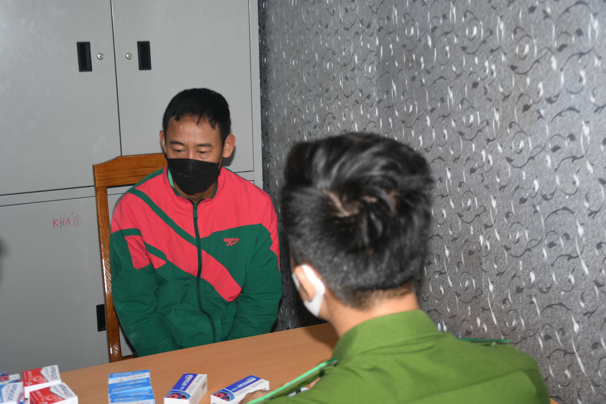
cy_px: 202
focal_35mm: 48
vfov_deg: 28.1
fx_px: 808
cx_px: 303
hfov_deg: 41.1
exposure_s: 1/200
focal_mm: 32
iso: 250
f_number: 4.5
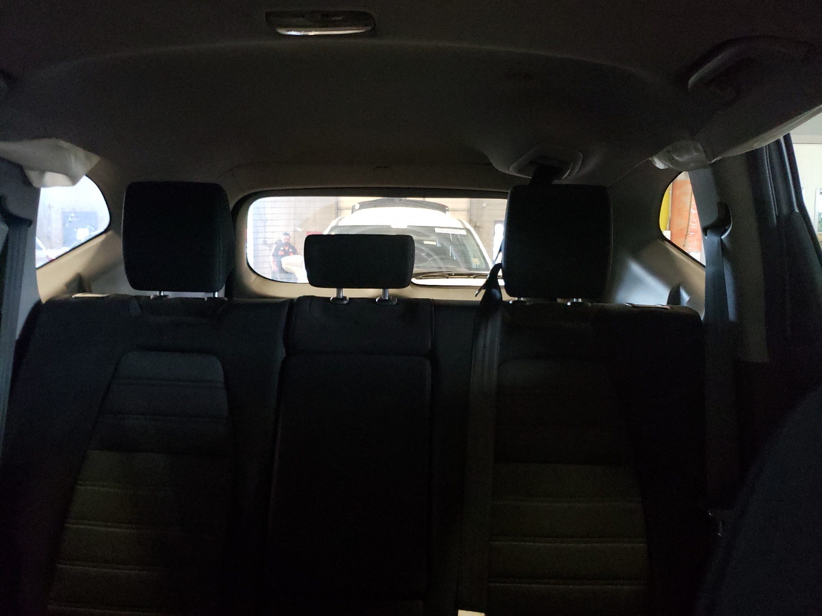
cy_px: 308
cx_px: 411
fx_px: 617
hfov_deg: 67.3
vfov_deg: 53.1
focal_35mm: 26
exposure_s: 1/24
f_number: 1.5
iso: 670
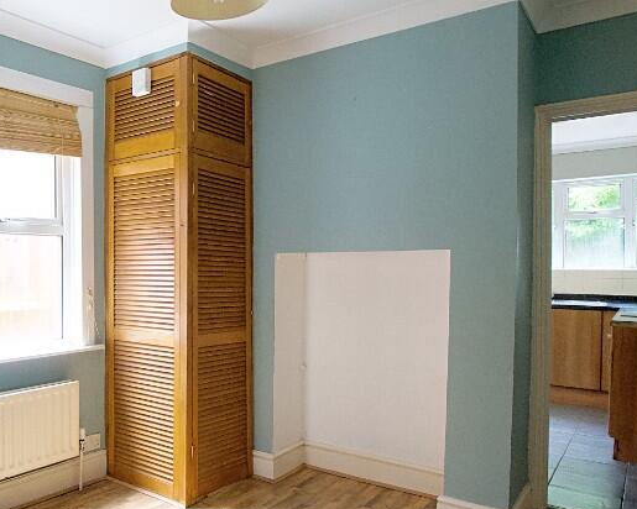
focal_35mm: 28
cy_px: 284
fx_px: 528
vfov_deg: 51.4
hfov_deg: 58.1
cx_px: 139
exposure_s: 1/160
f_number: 4
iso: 2500
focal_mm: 10
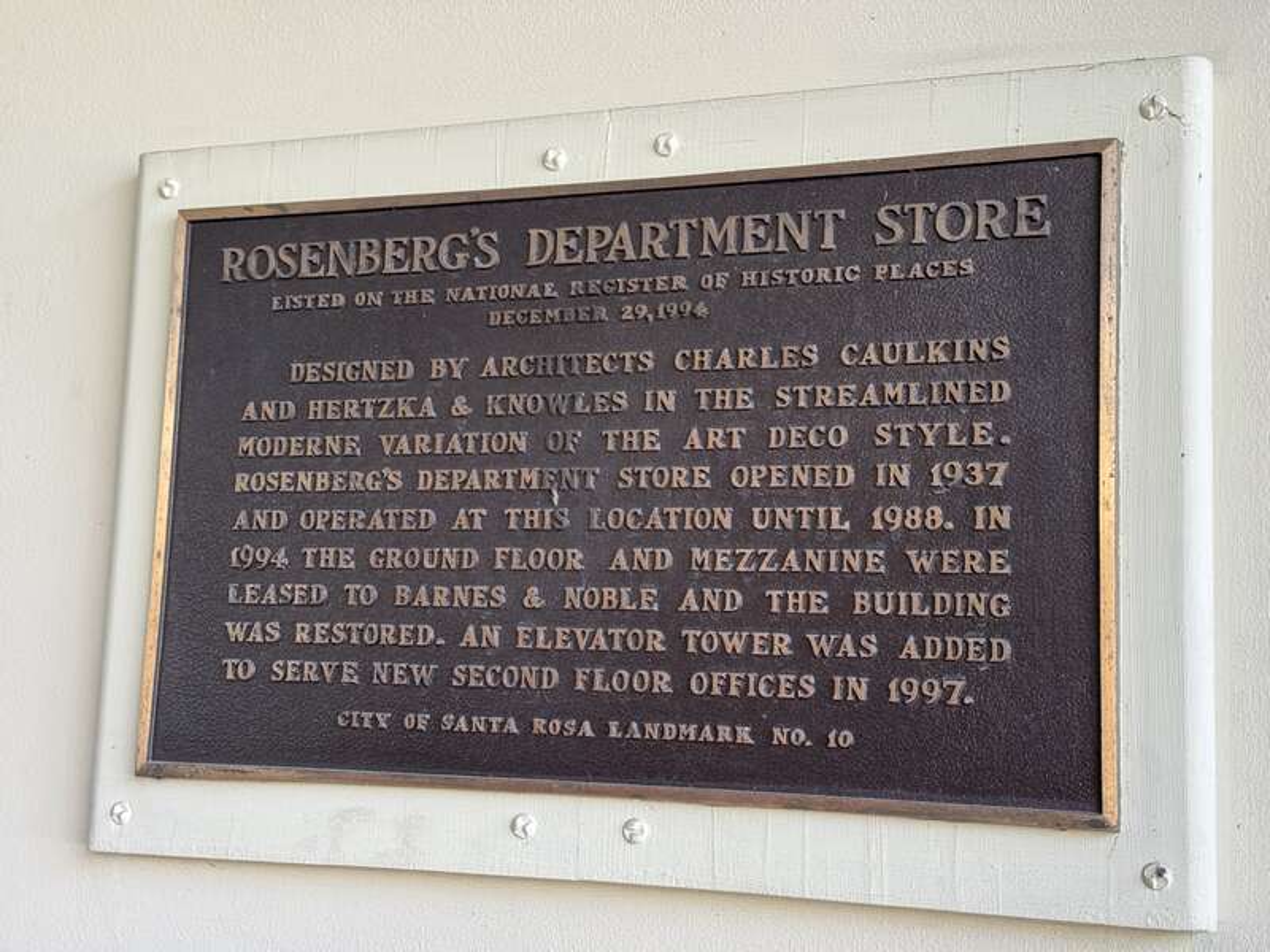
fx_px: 1761
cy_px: 476
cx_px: 635
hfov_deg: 39.7
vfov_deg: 30.3
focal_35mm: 48
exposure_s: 1/121
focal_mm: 6.76
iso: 64
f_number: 1.78
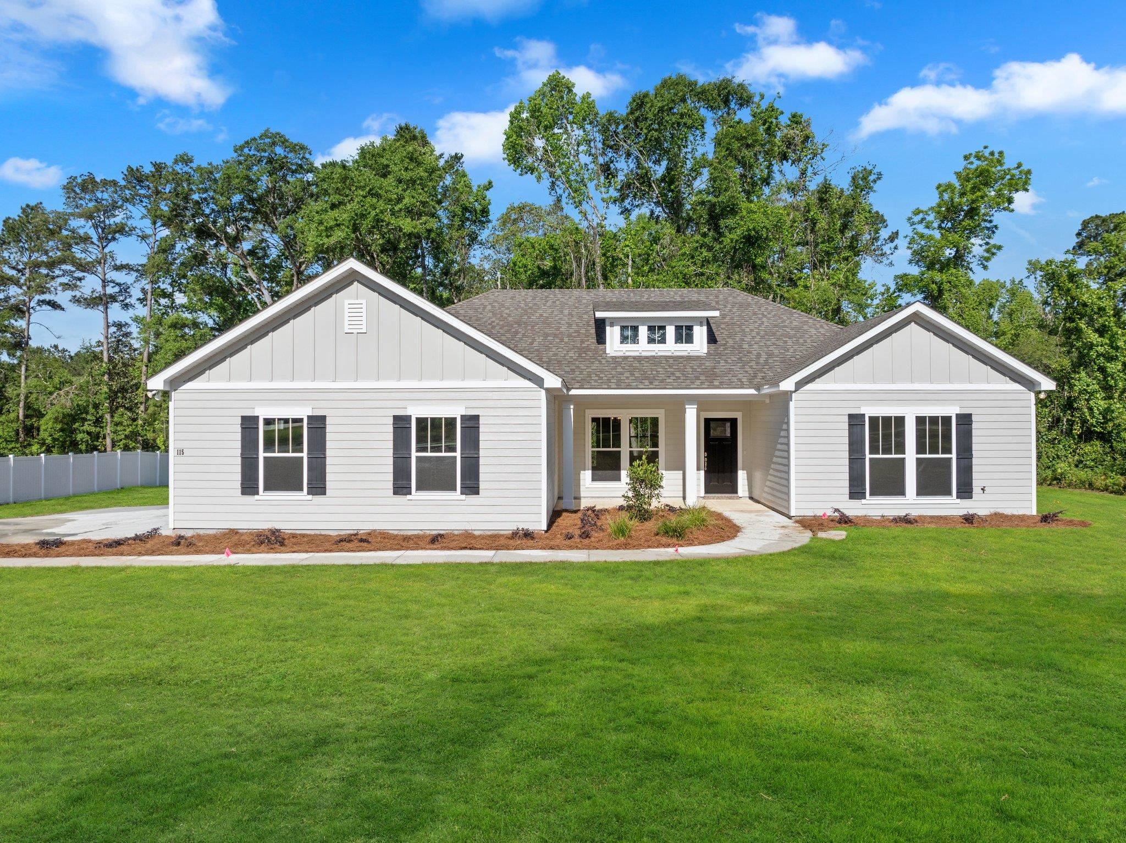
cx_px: 563
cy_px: 422
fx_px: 780
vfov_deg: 56.8
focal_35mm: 24
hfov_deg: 71.6
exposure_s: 1/3200
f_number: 2.8
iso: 140
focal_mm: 12.29
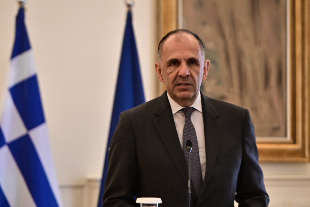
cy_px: 104
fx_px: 2583
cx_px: 155
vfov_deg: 4.6
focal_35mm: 300
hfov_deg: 6.9
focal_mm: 200
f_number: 3.5
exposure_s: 1/320
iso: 4000
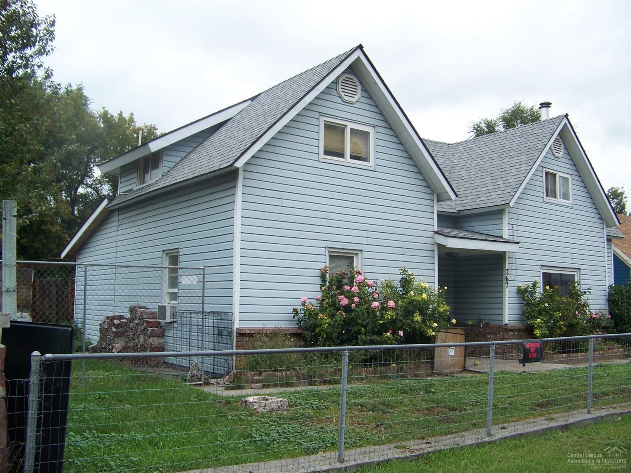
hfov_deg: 51.4
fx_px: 656
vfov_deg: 39.6
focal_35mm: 36
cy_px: 236
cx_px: 316
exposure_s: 1/400
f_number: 2.8
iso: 64
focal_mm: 5.85
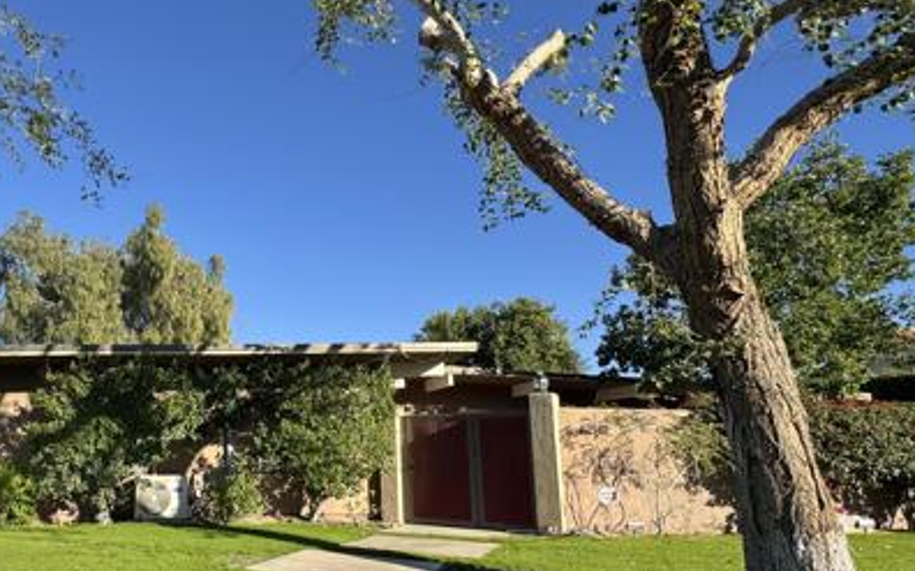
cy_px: 365
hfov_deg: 69.9
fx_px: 598
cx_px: 229
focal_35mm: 24
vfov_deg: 50.4
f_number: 2.2
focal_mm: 2.22
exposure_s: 1/1217
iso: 40
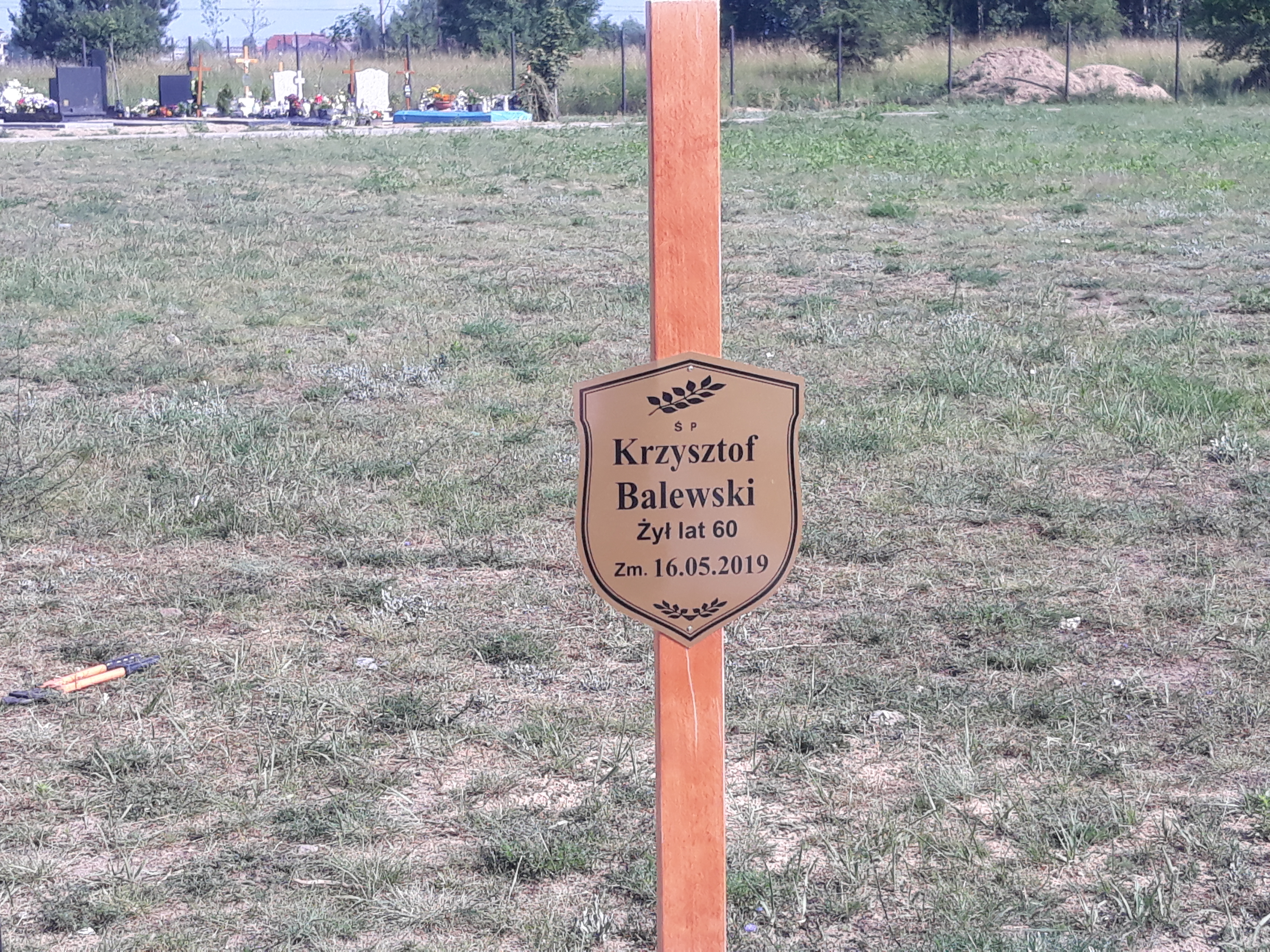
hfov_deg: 65.3
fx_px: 991
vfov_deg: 51.4
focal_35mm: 27
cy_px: 476
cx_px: 635
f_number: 1.7
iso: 40
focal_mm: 3.71
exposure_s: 1/956
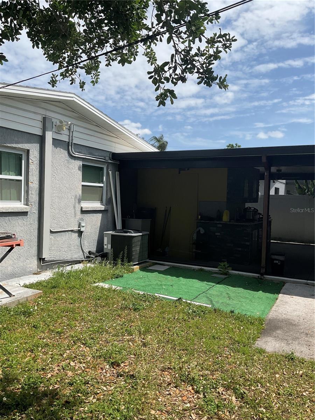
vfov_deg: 61.7
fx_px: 352
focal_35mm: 29
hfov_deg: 48.2
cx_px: 158
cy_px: 210
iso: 16
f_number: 1.8
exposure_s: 1/2320
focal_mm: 3
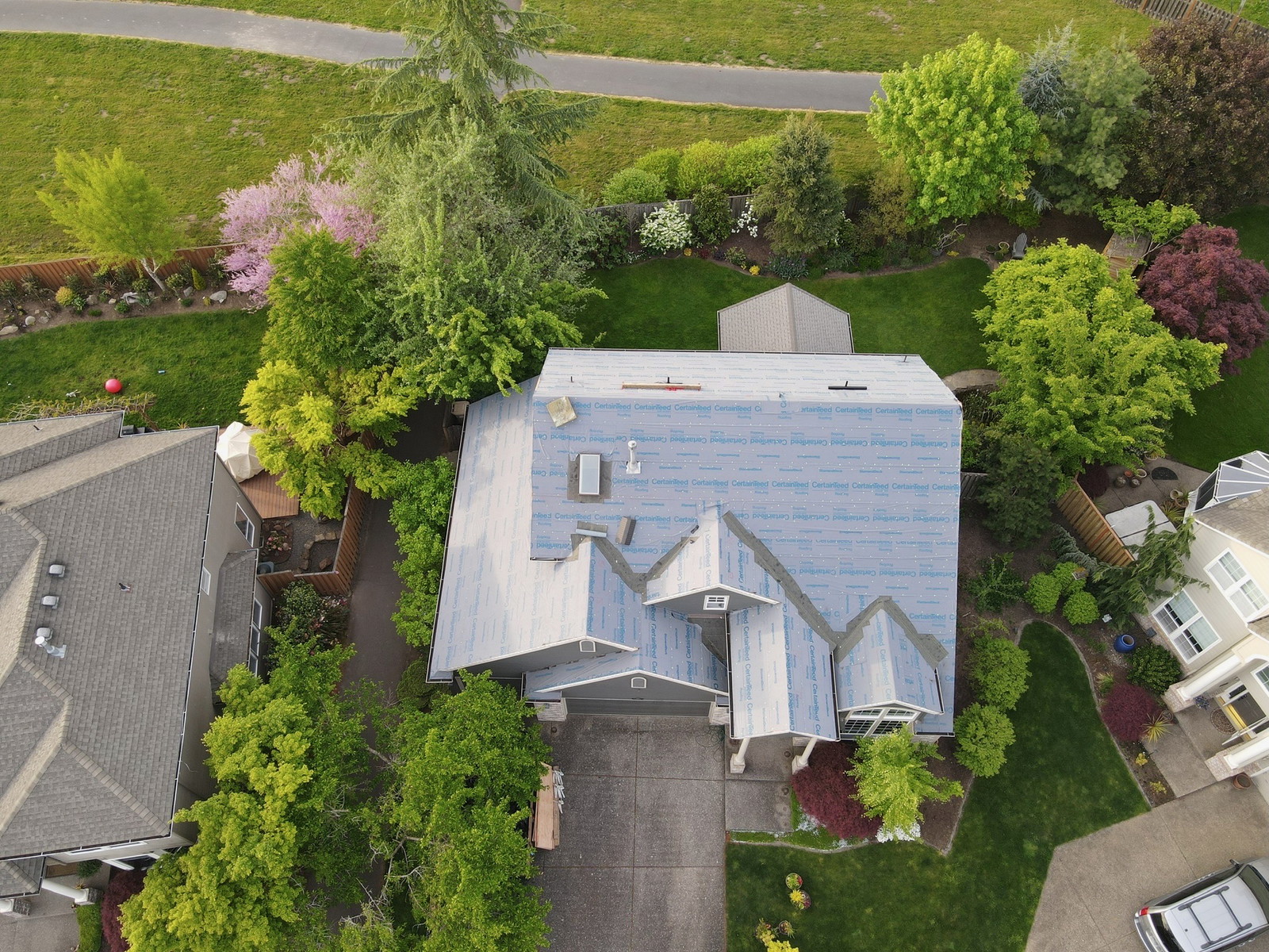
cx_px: 634
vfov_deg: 56.8
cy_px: 476
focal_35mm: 24
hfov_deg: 71.6
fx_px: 880
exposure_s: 1/50
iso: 100
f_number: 2.8
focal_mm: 4.5
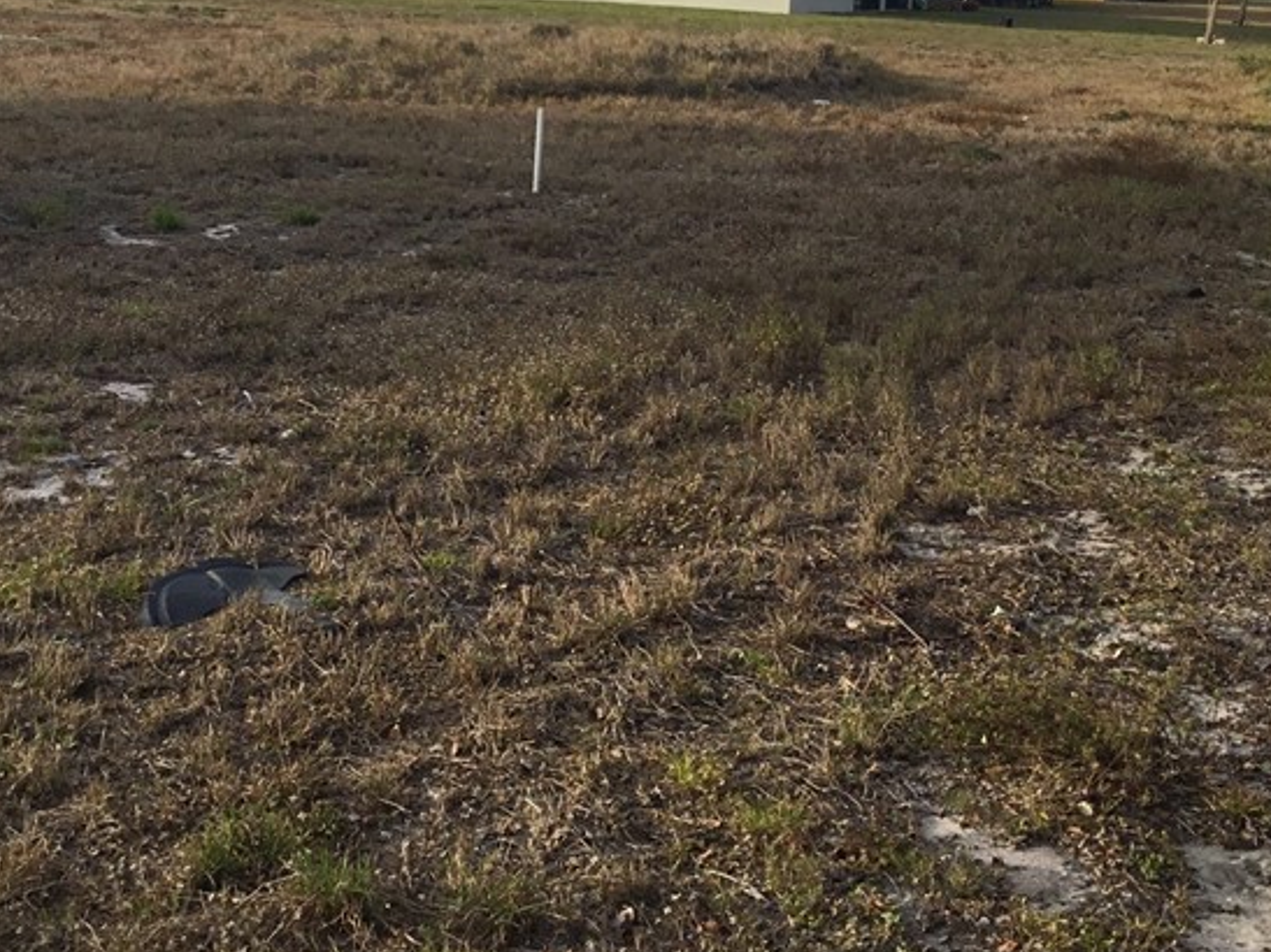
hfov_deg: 33.2
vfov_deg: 25.1
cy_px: 327
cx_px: 609
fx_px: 2129
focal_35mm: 58
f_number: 2.4
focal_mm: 3.3
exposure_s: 1/684
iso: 25
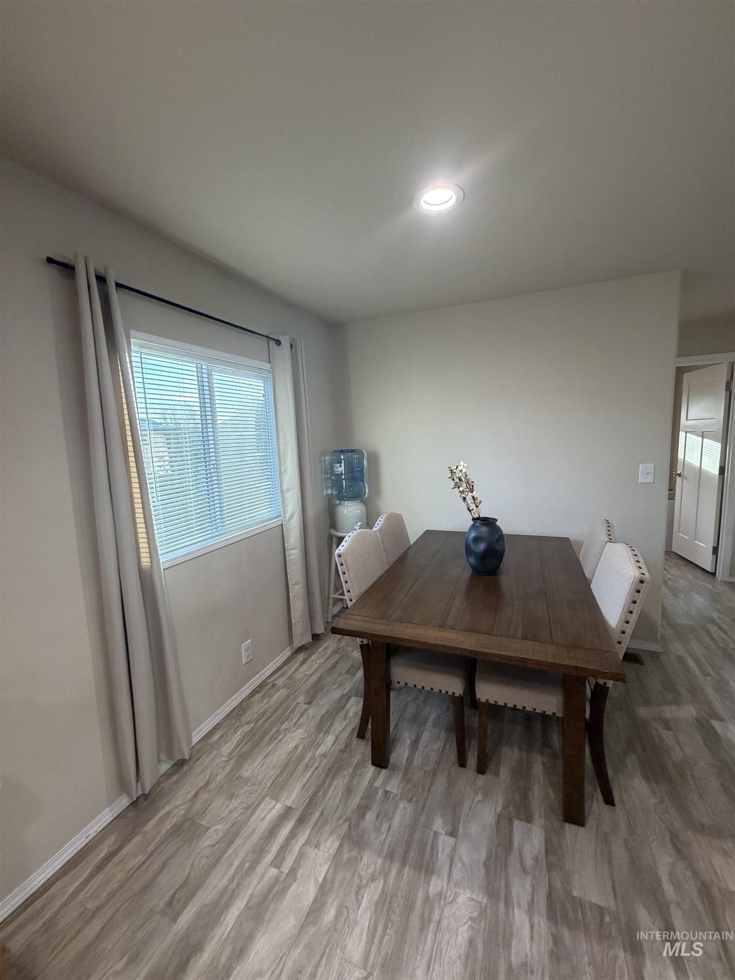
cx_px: 368
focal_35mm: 14
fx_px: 396
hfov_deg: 85.7
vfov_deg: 102.1
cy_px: 490
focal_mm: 2.22
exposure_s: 1/120
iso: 320
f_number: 2.2
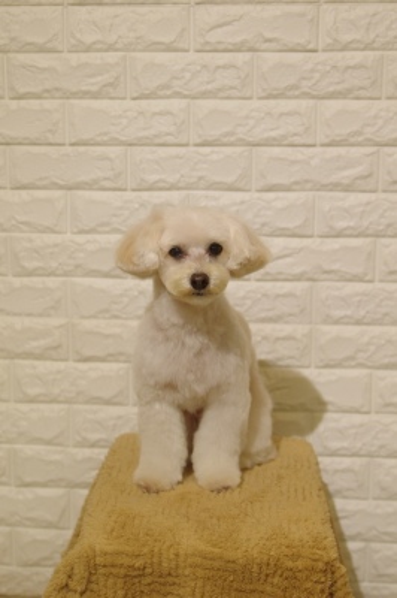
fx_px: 1060
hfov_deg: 21.2
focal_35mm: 64
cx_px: 198
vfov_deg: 31.4
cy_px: 299
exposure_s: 1/160
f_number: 3.5
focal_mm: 43
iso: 500
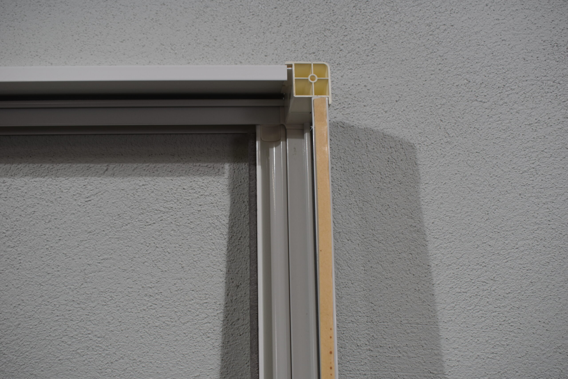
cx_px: 284
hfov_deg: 49.6
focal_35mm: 39
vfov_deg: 34.2
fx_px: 615
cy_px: 190
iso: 200
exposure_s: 1/125
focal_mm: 26
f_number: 5.6
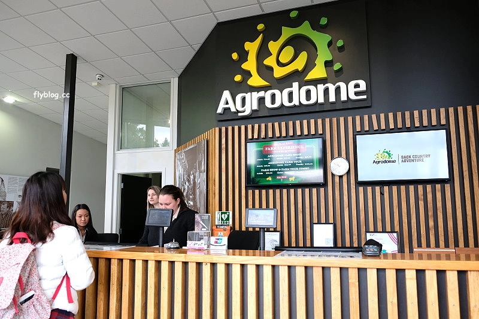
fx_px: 359
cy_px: 160
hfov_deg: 67.4
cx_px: 240
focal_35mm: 27
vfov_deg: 47.9
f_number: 2.8
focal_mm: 18
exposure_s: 1/250
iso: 800
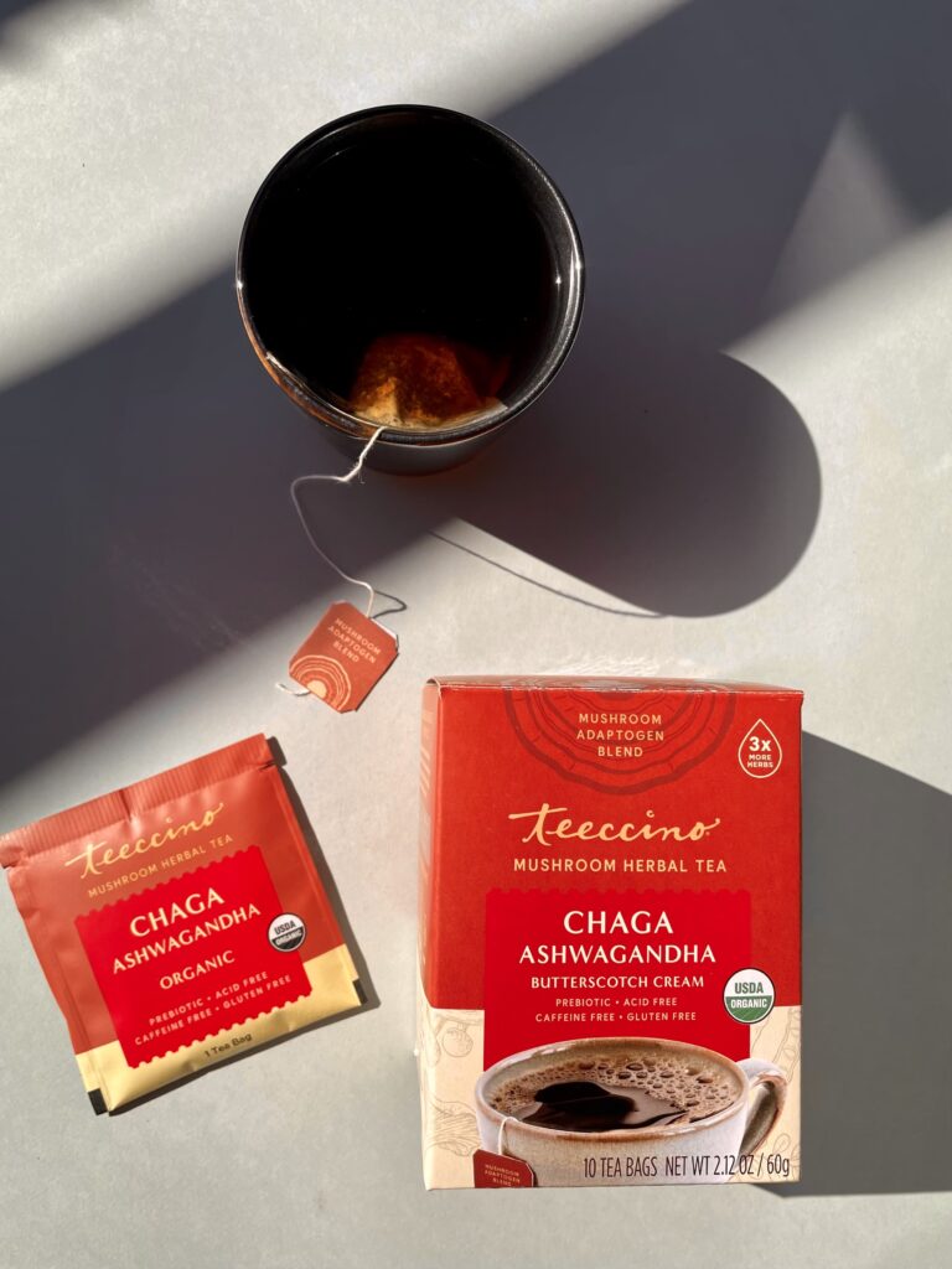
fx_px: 953
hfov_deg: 53.1
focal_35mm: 26
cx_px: 476
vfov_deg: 67.3
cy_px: 634
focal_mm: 4.2
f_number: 1.6
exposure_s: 1/3861
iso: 32
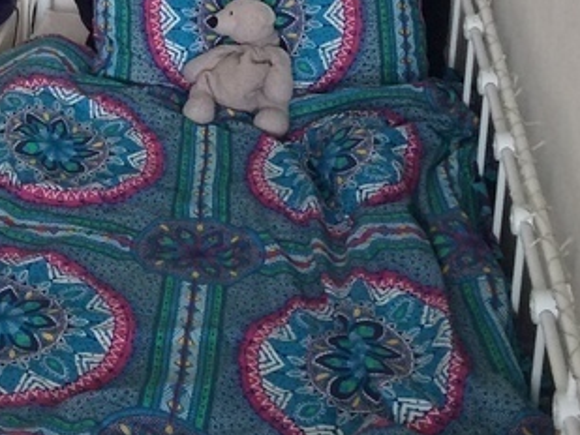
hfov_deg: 18.5
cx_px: -238
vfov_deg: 14.8
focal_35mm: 96
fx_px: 1609
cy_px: -101
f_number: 2.2
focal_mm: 4.15
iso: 64
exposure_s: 1/33
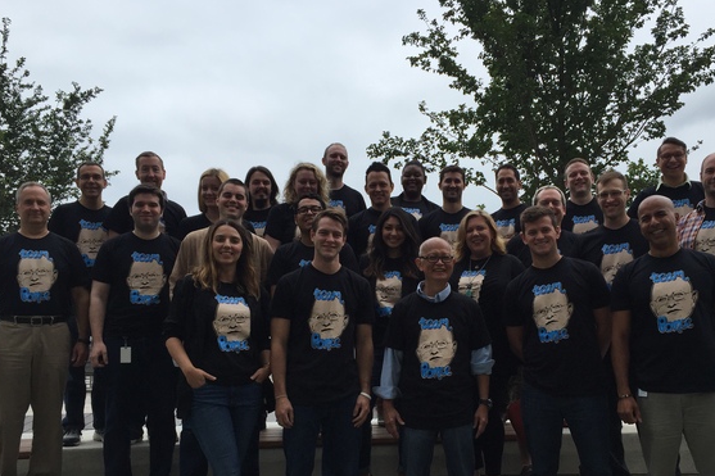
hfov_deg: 49.4
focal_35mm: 39
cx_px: 407
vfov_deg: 33.9
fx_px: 774
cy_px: 313
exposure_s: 1/1163
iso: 32
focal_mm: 4.15
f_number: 2.2
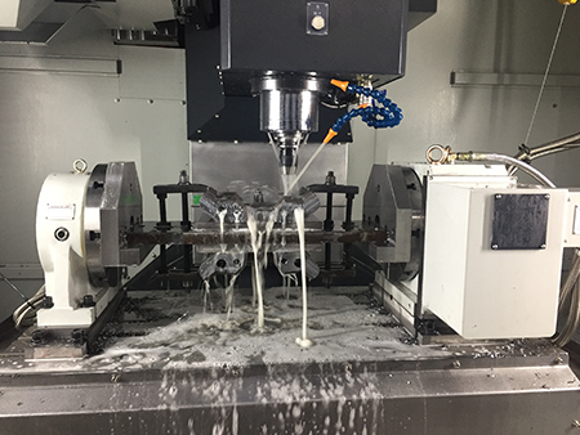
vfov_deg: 48.3
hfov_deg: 61.6
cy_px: 218
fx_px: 486
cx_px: 290
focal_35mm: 29
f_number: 2.2
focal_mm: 4.15
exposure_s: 1/33
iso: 160
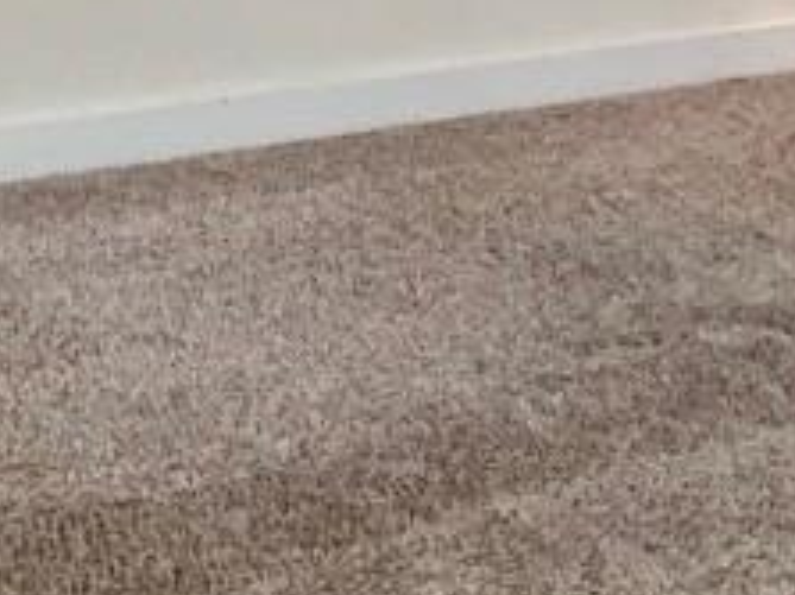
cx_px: -143
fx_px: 2846
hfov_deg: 15.4
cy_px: -549
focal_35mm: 124
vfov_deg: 11.0
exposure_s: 1/60
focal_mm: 3
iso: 64
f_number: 1.8
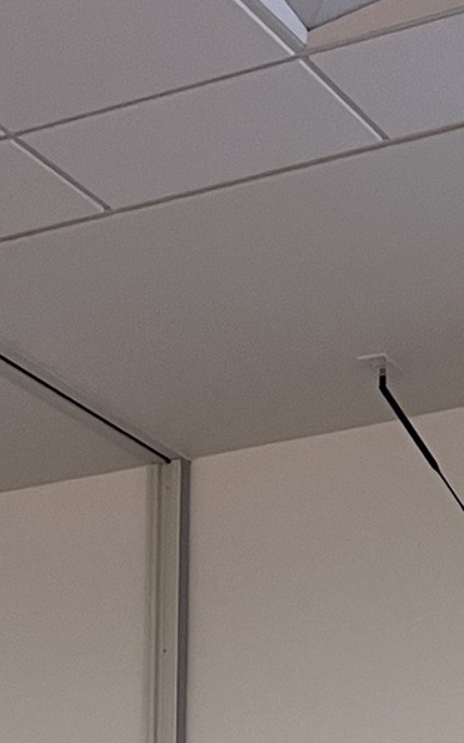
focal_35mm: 110
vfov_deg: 16.3
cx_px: 587
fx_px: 2226
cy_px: 1293
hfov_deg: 11.6
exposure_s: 1/60
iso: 160
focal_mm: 5.1
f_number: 1.6
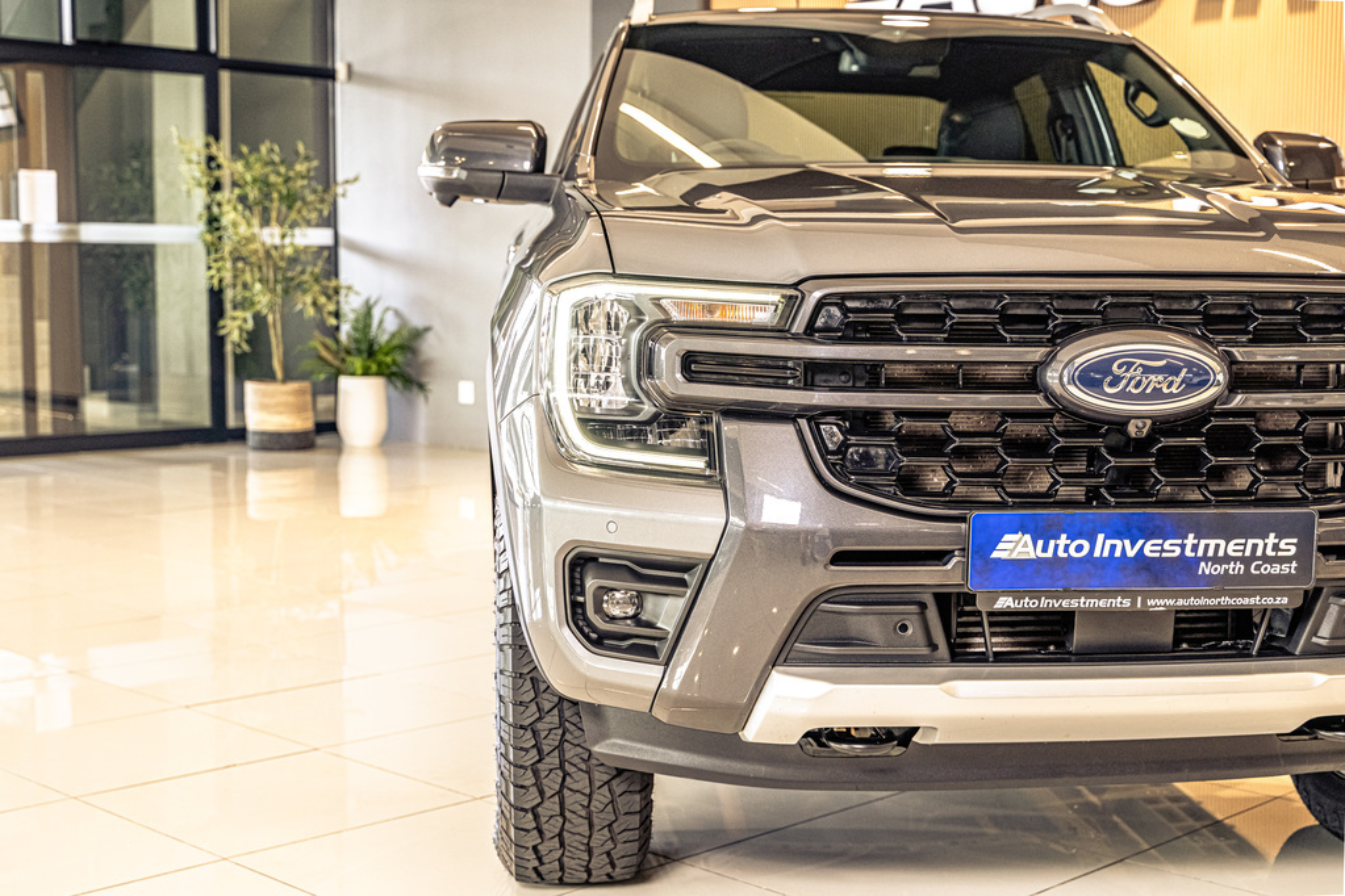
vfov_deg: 27.0
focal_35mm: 50
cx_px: 672
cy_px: 448
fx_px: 1868
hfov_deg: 39.6
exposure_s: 1/125
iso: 1600
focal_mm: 50
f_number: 4.5
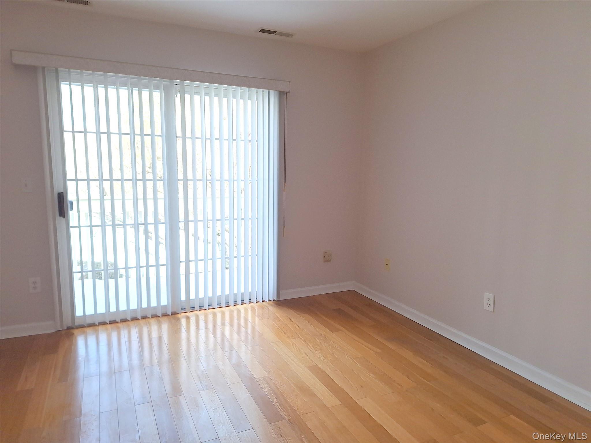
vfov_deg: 58.9
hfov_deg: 73.9
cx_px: 296
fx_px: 393
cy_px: 222
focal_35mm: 23
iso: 40
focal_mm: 5.54
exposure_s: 1/321
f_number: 1.8
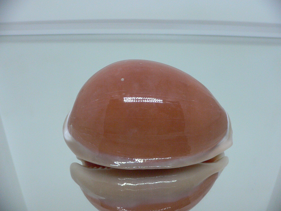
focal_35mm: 35
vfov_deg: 40.7
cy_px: 106
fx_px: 284
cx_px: 140
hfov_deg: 52.6
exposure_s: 1/50
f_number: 2.8
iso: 200
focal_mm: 4.6
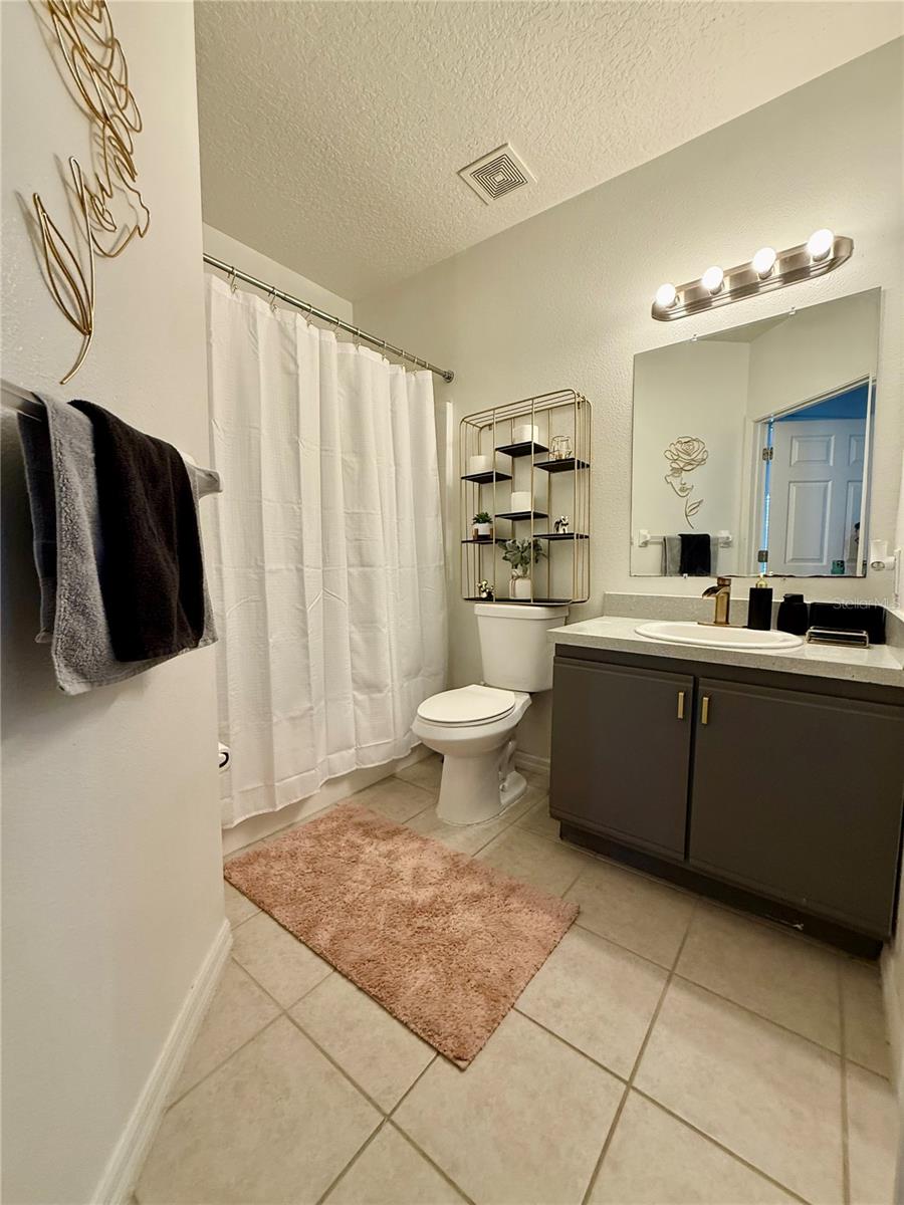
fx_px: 487
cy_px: 602
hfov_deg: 85.7
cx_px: 452
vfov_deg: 102.1
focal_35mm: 14
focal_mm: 2.22
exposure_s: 1/120
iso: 160
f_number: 2.2
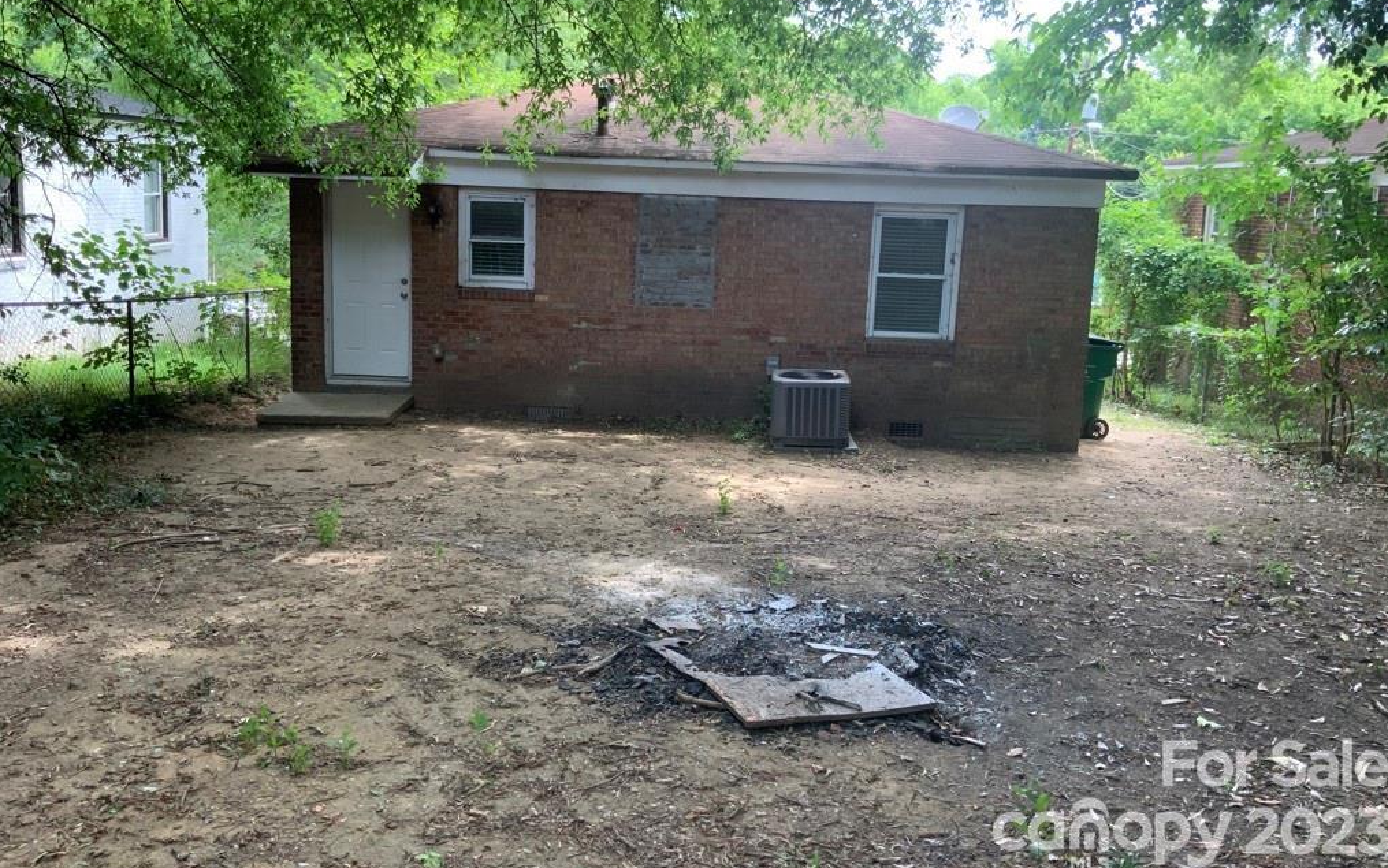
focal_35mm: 31
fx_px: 1173
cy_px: 373
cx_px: 699
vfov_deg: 40.5
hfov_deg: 61.2
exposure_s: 1/122
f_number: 1.8
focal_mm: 3
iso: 40
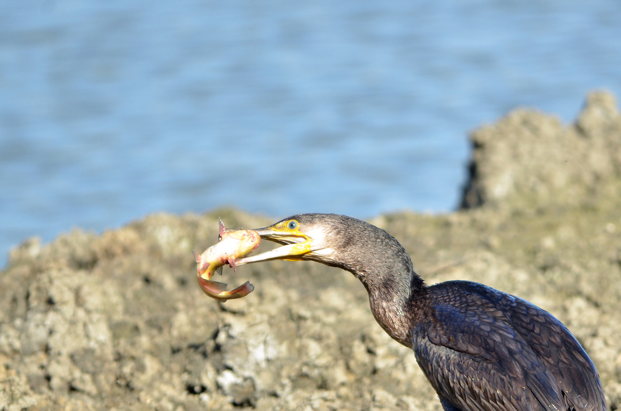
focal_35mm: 1197
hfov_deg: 1.7
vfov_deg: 1.1
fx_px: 20604
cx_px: 374
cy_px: 261
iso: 450
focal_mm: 500
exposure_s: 1/1000
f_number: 6.3
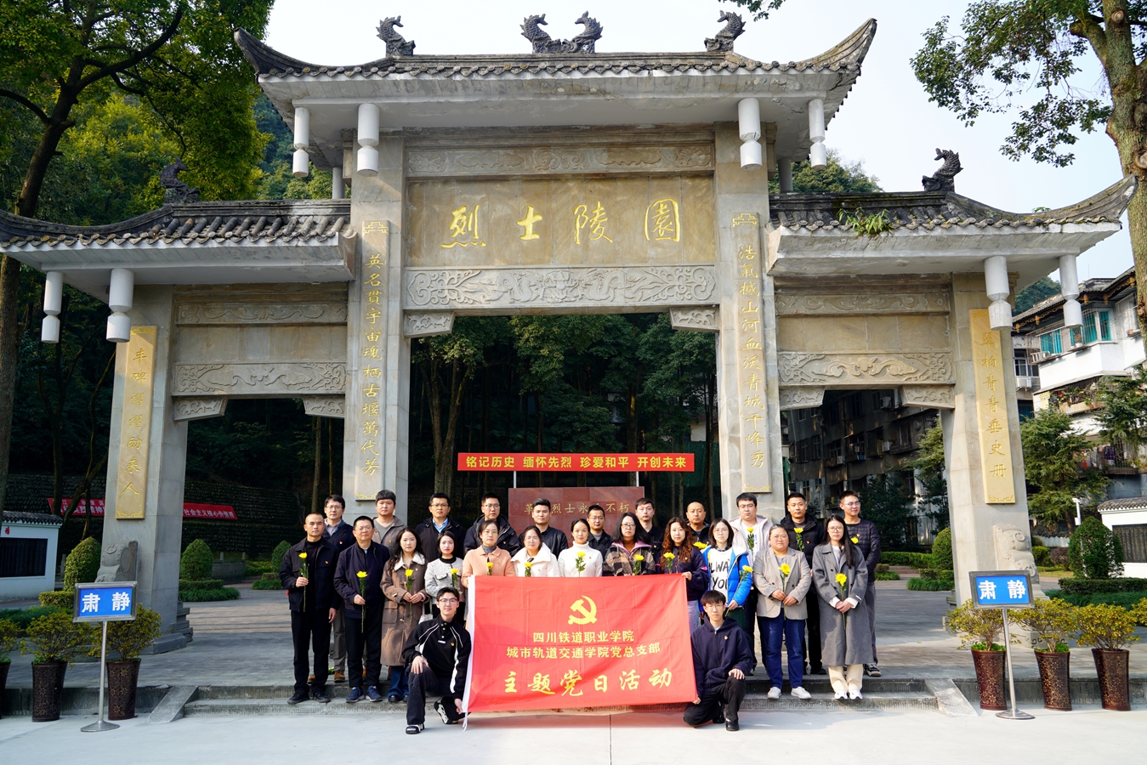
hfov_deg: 63.6
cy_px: 382
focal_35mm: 29
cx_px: 574
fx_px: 924
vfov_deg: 45.0
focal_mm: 29
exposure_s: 1/100
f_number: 7.1
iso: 100
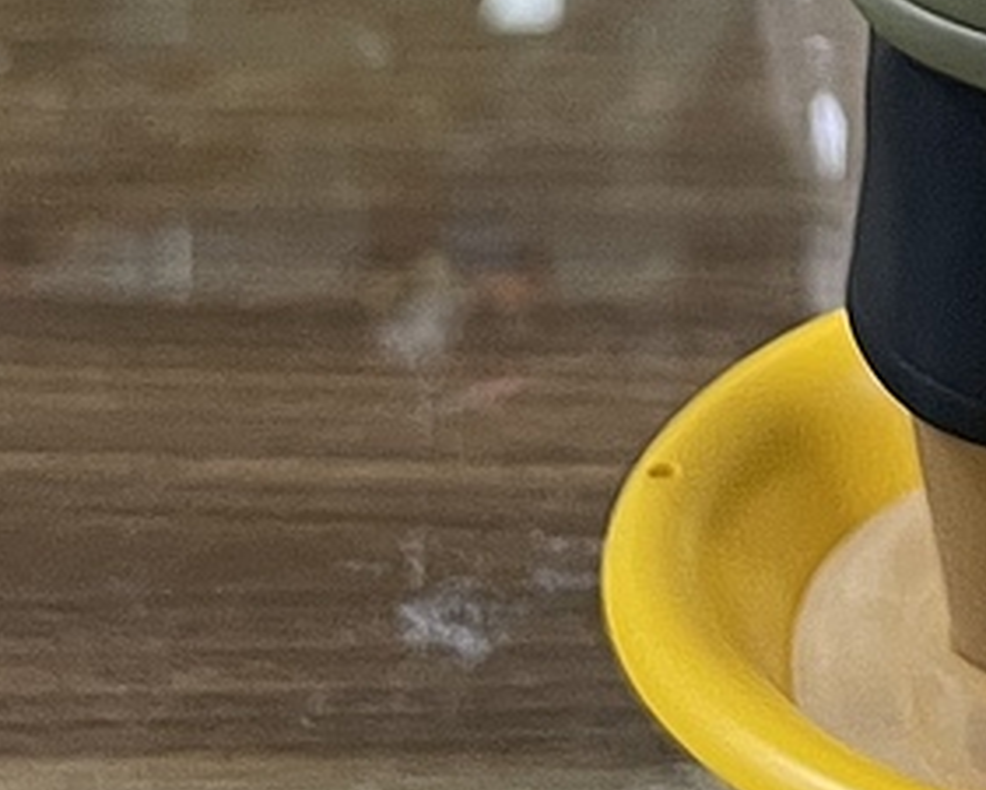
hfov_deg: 12.1
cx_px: 1326
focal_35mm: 154
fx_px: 4496
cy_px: -669
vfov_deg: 9.5
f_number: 1.6
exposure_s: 1/60
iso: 160
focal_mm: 4.2
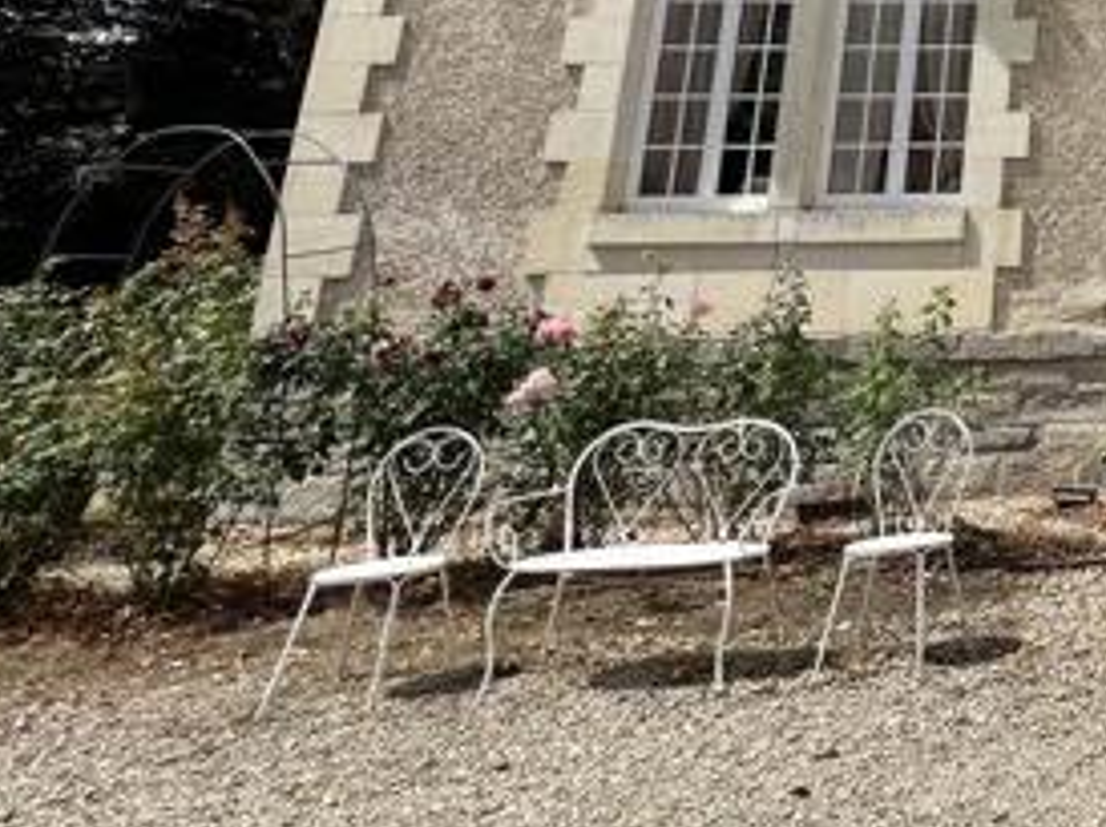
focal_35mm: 38
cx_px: 1449
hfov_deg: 34.3
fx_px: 1213
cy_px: -117
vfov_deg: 32.4
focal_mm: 1.57
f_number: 1.8
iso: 32
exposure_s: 1/1623
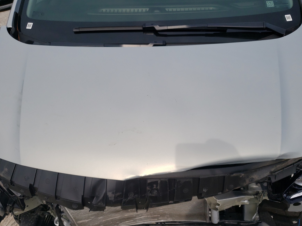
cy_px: 124
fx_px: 262
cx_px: 156
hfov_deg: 60.0
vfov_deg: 46.7
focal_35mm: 30
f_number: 1.5
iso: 50
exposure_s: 1/10000
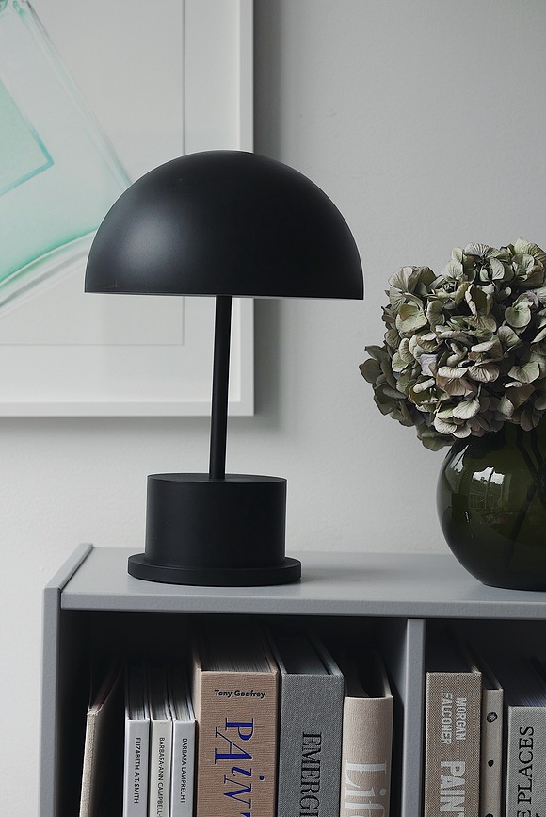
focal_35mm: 78
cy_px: 408
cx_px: 273
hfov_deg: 17.5
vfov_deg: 26.0
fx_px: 1770
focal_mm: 34
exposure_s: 1/125
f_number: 2.8
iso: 250
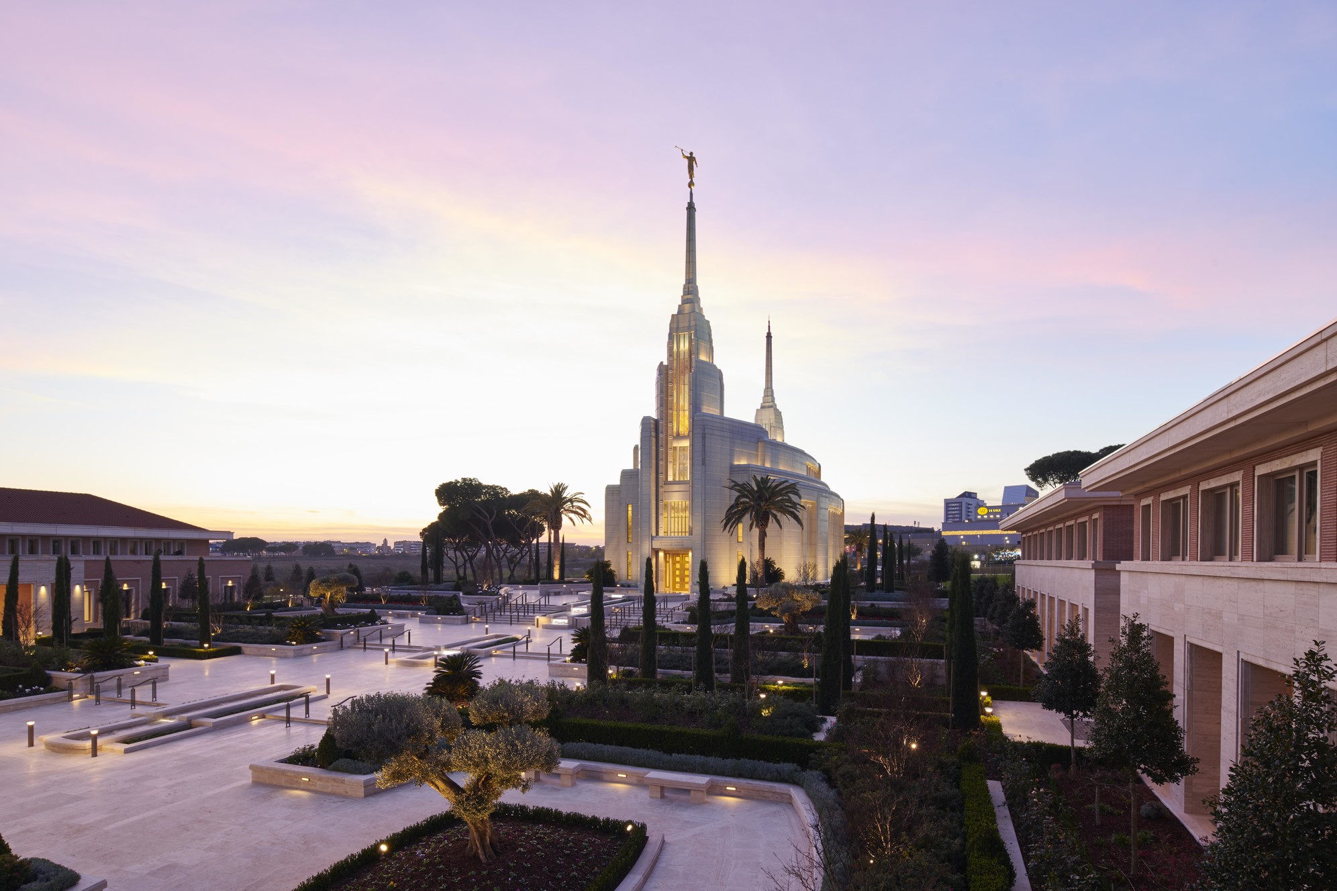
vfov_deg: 64.6
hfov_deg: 86.9
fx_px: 706
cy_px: 446
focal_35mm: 19
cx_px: 668
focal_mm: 19
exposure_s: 2
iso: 100
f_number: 11
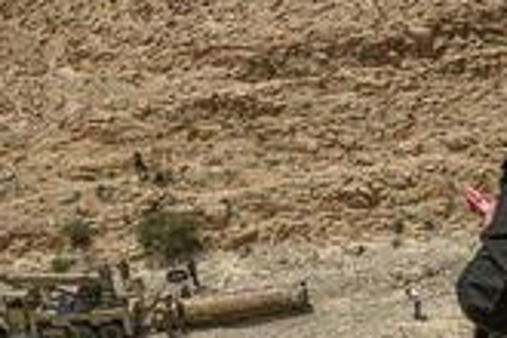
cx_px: 415
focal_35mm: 85
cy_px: 273
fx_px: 1197
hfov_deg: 23.5
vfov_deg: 16.0
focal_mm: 35
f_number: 5.6
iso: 125
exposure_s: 1/2500
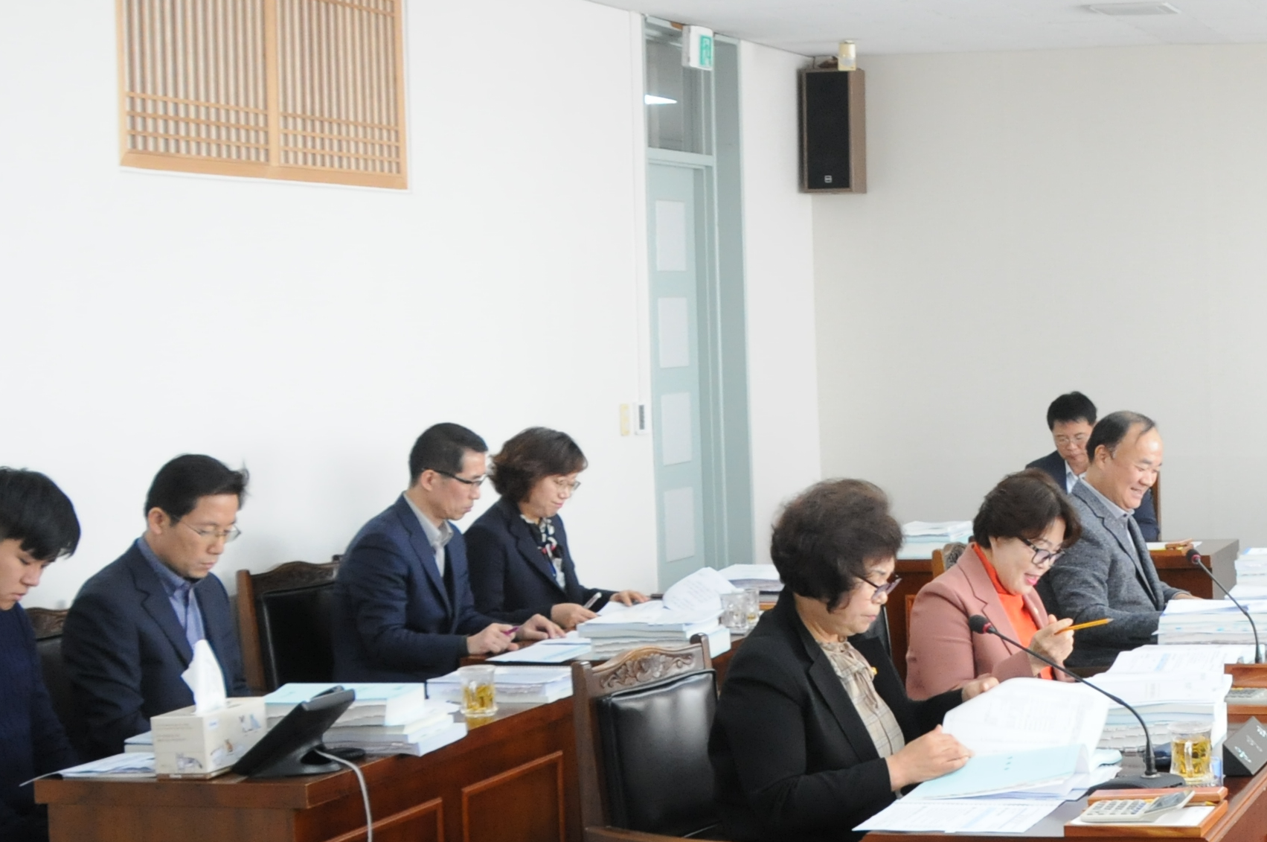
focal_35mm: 68
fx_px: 2390
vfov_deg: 19.9
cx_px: 1388
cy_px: 348
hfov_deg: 27.2
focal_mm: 18
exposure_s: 1/80
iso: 800
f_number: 4.5
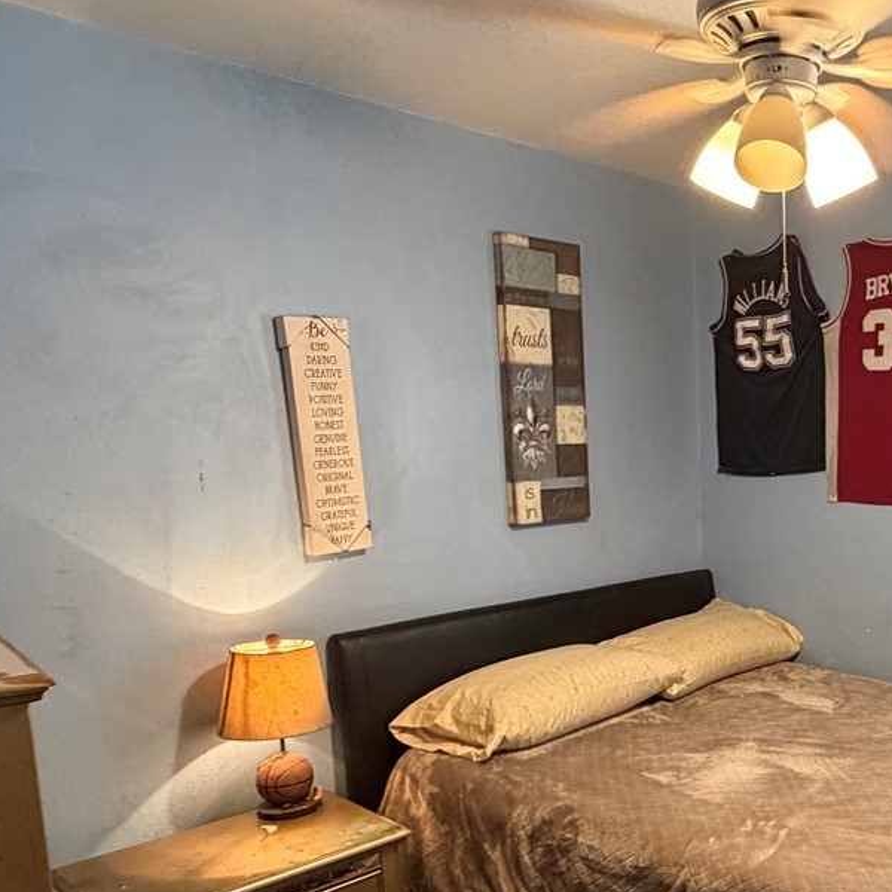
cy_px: 555
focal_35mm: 33
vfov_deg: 49.3
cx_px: 815
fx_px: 962
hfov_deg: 44.9
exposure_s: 1/60
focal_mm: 2.22
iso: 400
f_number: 2.2
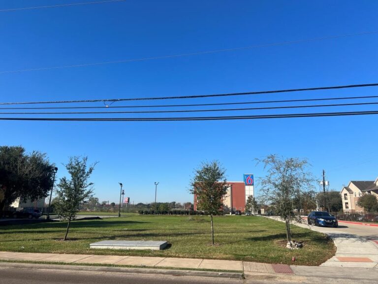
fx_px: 284
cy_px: 142
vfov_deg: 53.1
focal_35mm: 26
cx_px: 189
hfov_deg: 67.3
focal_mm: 5.7
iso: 50
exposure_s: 1/3831
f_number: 1.5
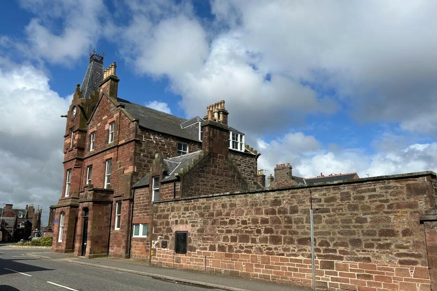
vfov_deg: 46.3
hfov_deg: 65.5
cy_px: 158
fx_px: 340
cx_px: 213
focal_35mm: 28
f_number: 1.5
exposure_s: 1/6211
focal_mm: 5.7
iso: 50
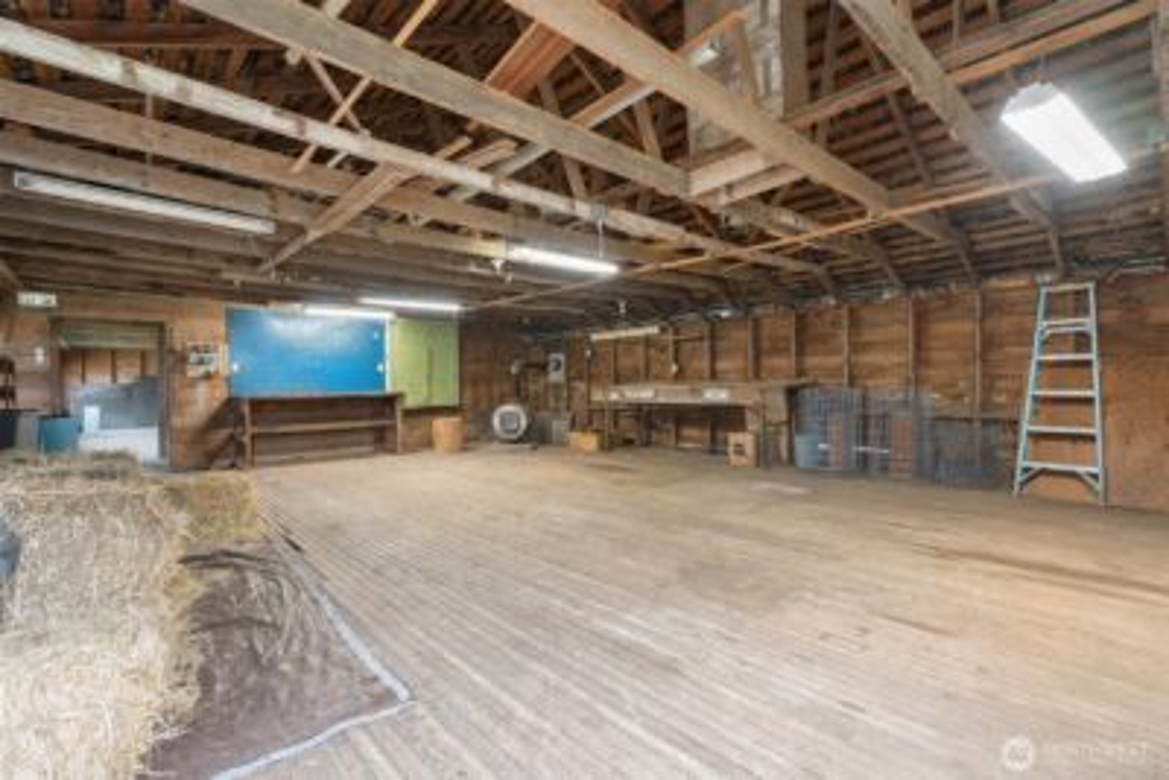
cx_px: 584
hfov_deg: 96.7
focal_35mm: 16
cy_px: 390
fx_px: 520
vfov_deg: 73.8
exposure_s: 6
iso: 160
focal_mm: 16
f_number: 10
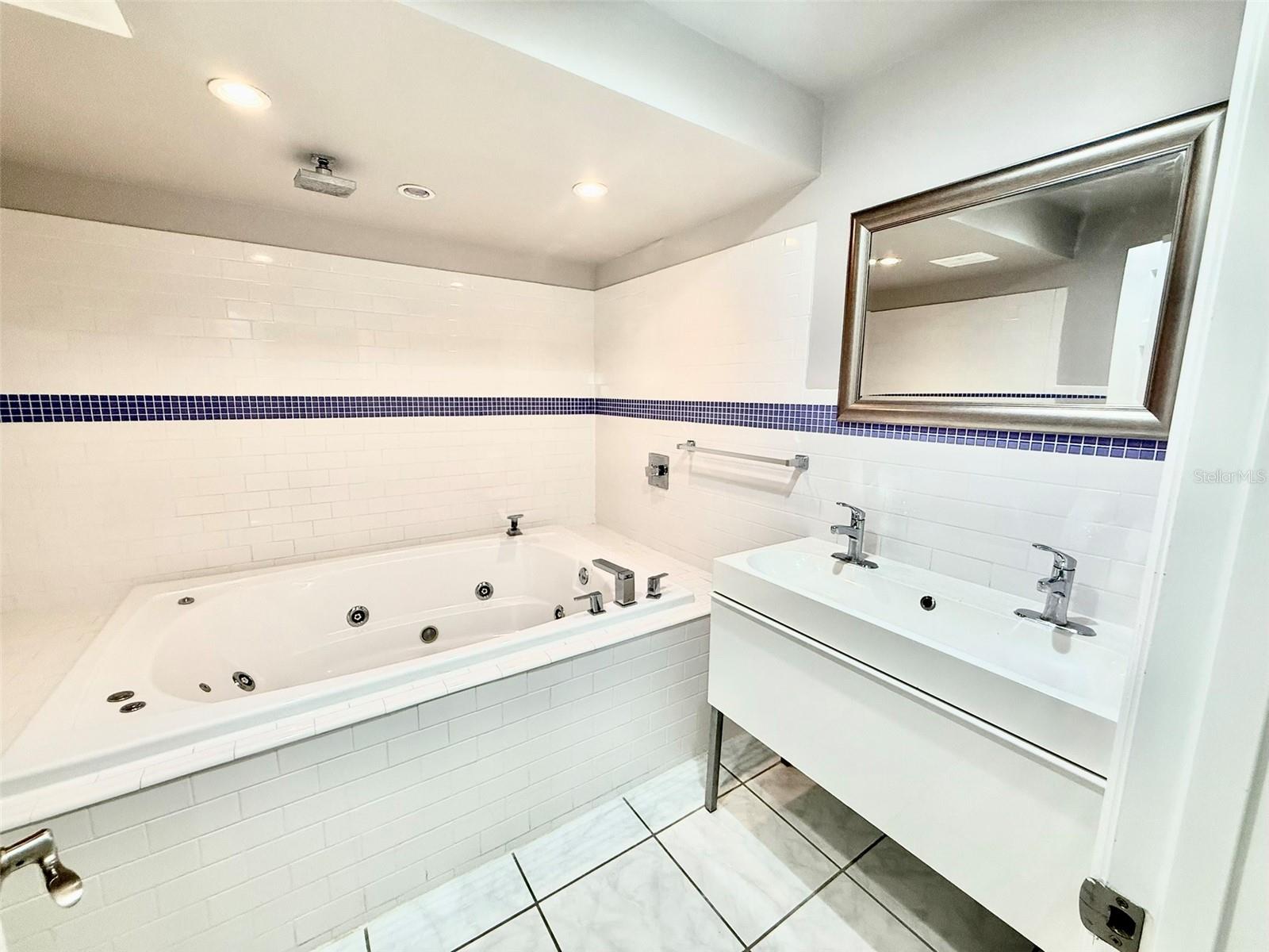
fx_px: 513
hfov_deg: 102.1
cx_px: 634
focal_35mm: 14
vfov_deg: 85.7
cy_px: 476
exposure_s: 1/120
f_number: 2.2
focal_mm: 2.22
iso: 160
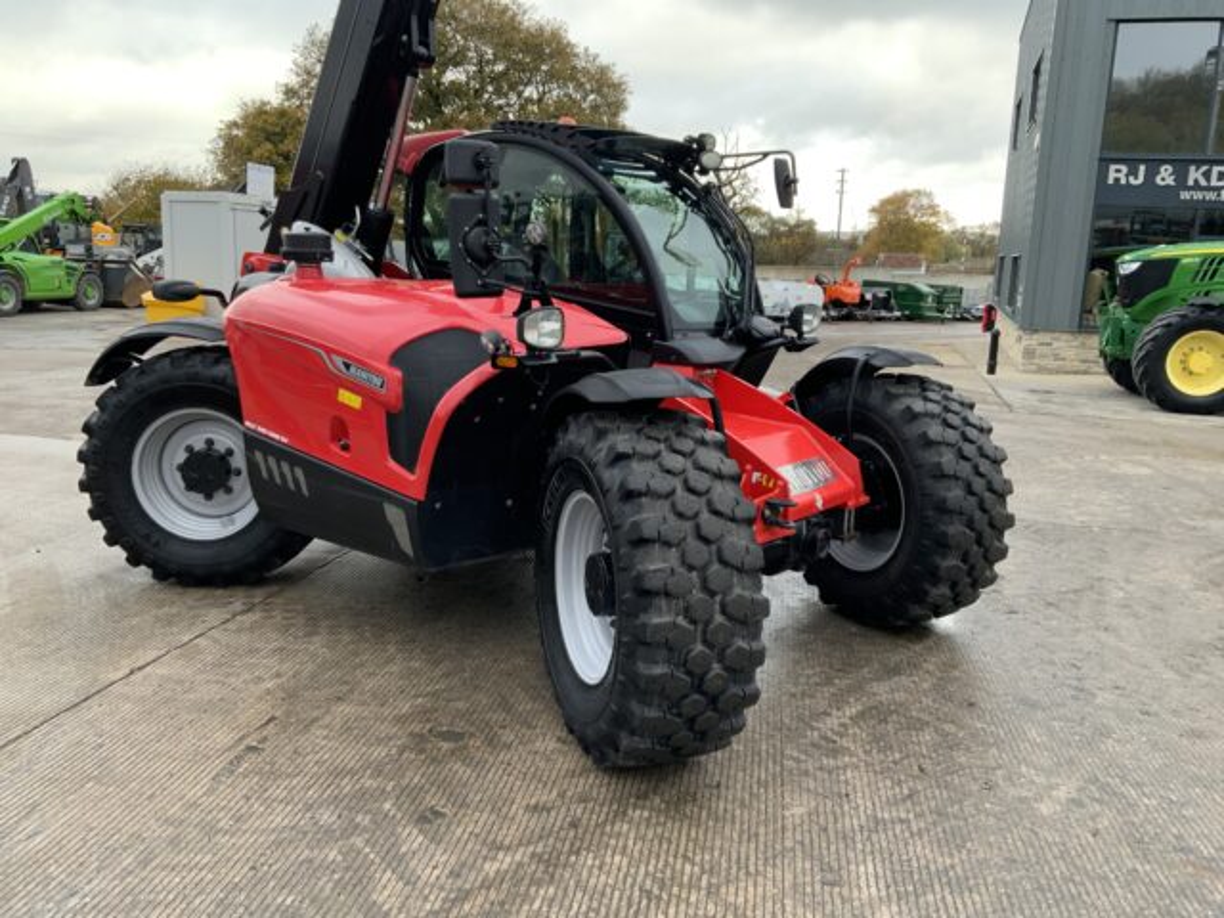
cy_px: 459
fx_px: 1025
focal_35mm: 29
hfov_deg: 61.7
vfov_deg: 48.2
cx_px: 612
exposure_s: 1/122
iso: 50
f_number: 1.8
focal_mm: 3
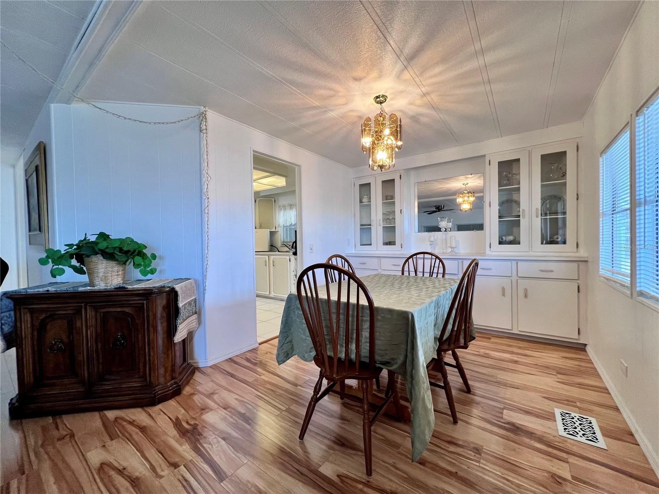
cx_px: 330
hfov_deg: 106.2
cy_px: 247
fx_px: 247
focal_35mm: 13
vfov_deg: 89.9
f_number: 1.8
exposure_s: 1/120
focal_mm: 1.57
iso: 160
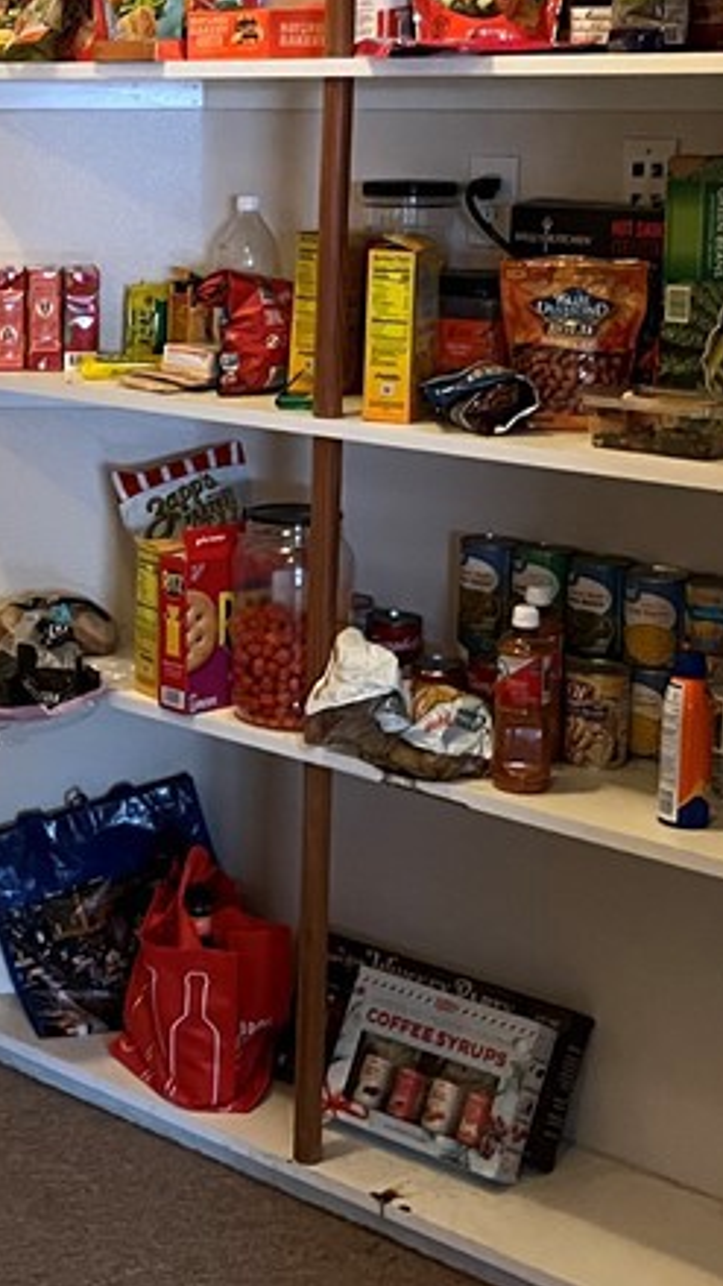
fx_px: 2249
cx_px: -79
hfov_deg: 17.6
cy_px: 448
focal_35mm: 66
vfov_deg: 31.7
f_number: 1.6
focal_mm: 5.1
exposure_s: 1/60
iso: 500
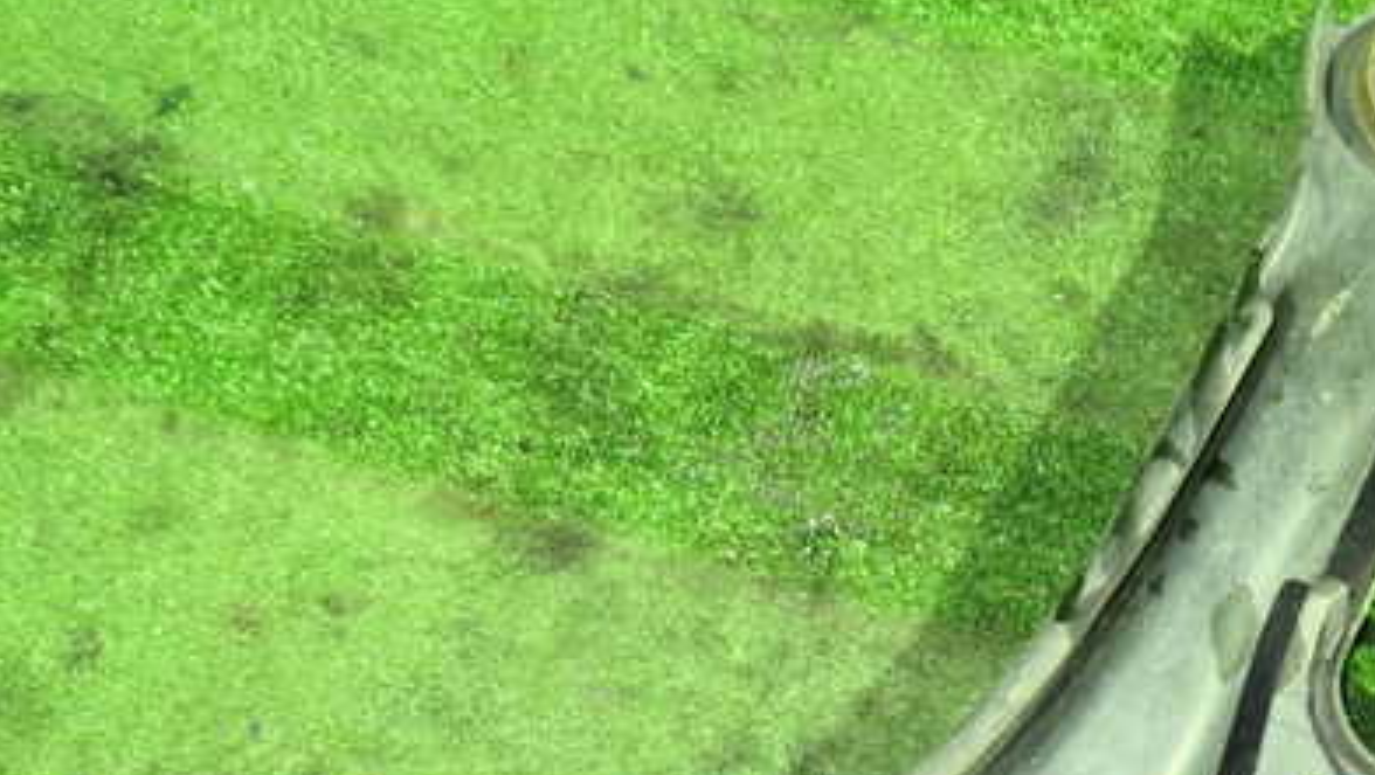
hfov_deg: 41.0
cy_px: 635
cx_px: 877
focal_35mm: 50
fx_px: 1824
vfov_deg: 23.6
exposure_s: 1/15
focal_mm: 5.4
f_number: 2.3
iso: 800
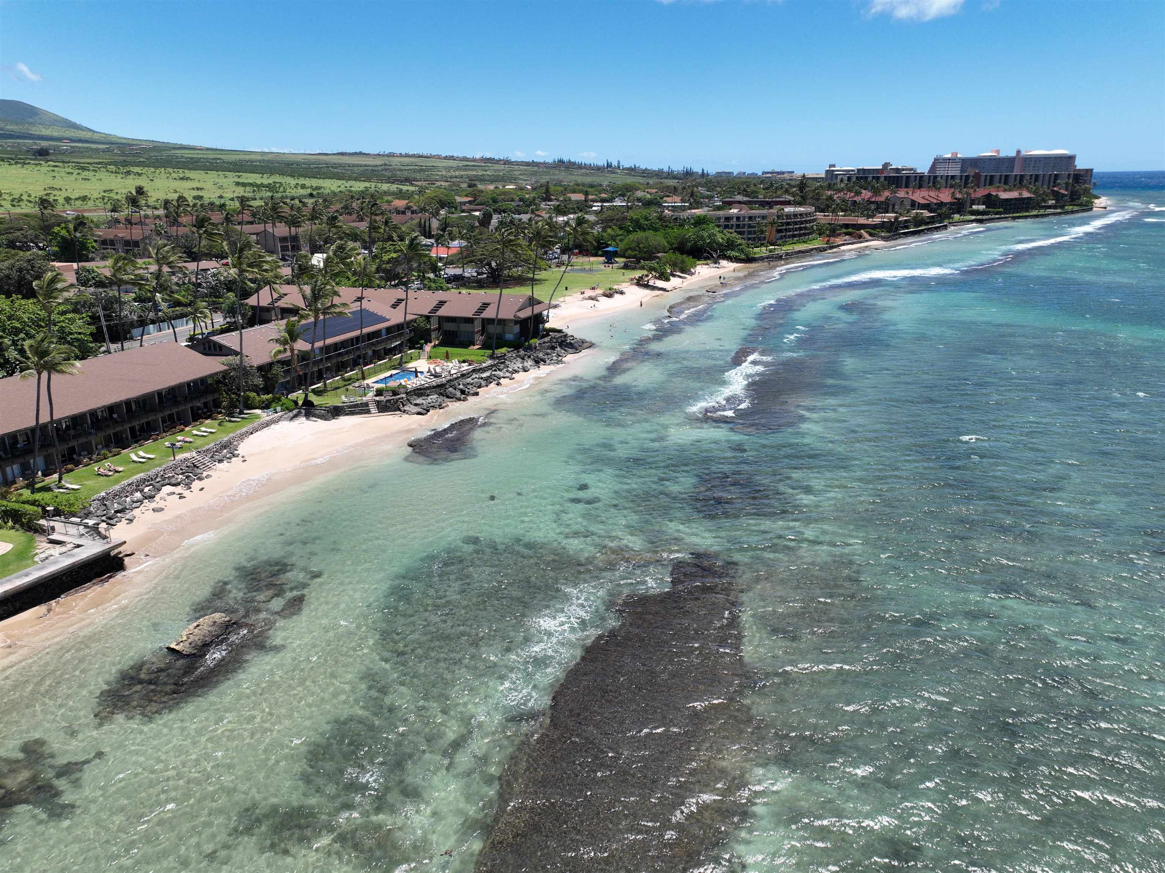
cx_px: 582
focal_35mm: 24
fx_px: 807
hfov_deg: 71.6
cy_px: 436
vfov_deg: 56.8
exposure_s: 1/1600
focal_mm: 12.29
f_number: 2.8
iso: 100
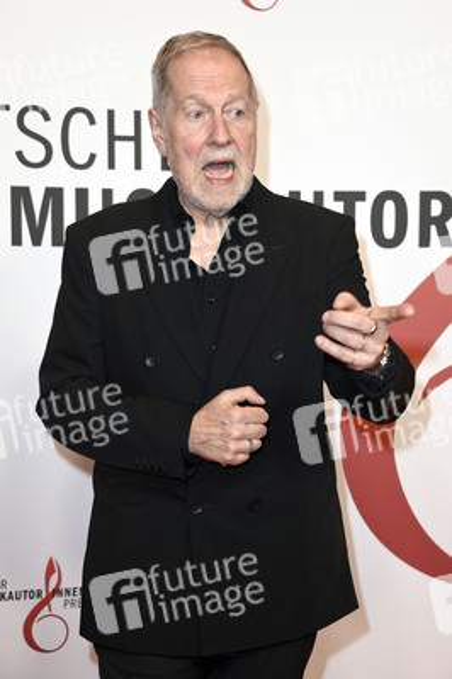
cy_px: 340
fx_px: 1358
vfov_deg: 28.1
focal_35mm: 72
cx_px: 226
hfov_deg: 18.9
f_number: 5.6
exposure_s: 1/250
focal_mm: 72
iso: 1250
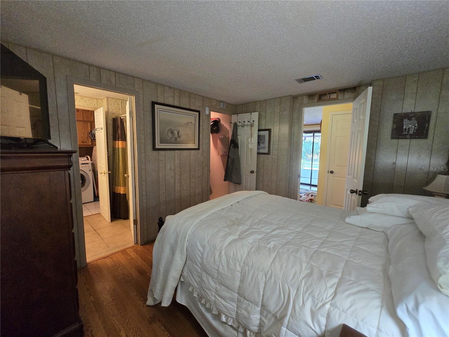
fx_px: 169
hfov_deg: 106.2
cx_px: 224
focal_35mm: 13
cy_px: 168
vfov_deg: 89.9
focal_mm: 2.2
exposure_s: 1/60
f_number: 2.2
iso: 500
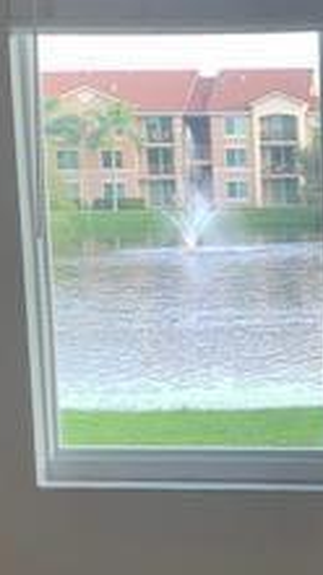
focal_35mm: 82
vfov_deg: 25.8
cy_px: 367
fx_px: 1251
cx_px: 391
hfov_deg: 14.2
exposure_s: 1/120
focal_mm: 4.25
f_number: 1.8
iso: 64
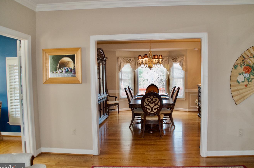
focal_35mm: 36
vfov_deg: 36.7
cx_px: 134
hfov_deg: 53.2
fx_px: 253
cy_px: 81
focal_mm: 22
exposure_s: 1/60
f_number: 5.6
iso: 1600
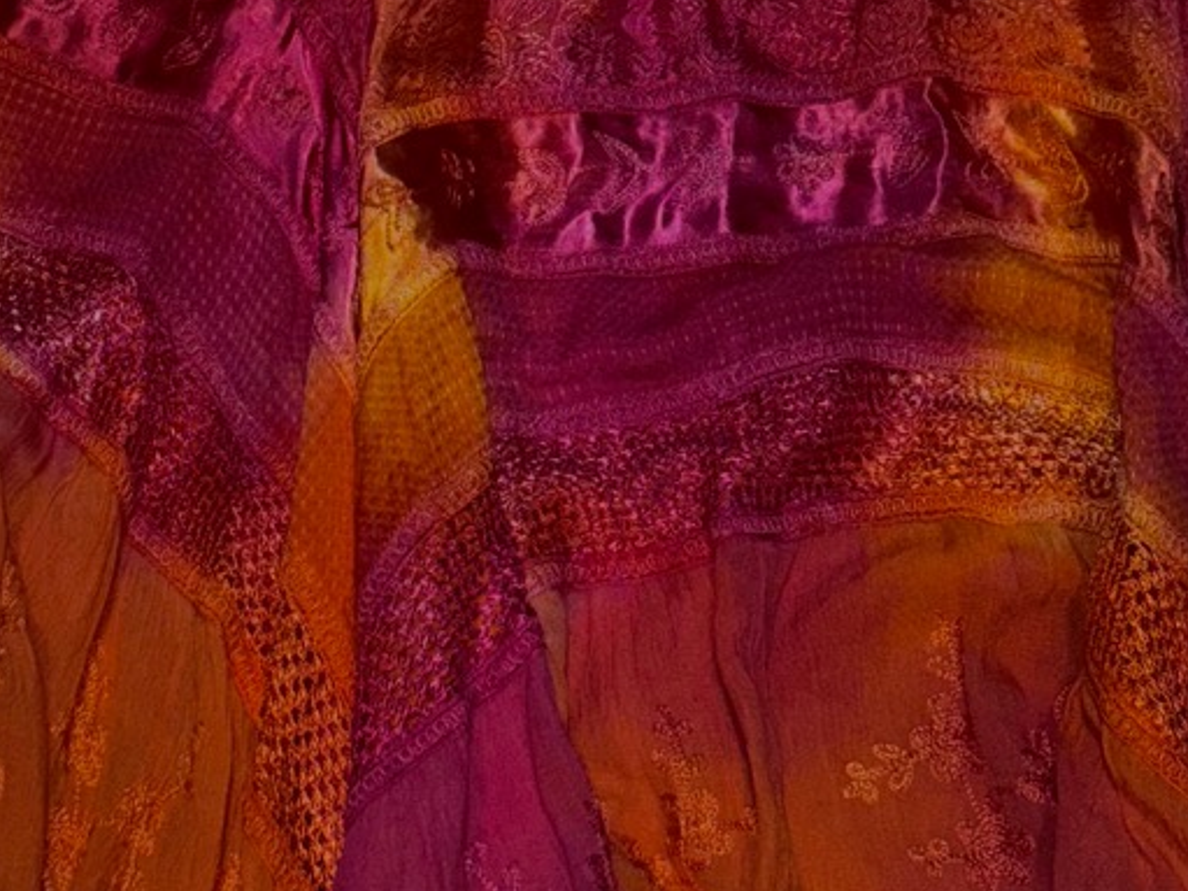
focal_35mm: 110
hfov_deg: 17.8
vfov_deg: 13.4
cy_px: 214
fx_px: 3774
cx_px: 321
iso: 64
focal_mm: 5.96
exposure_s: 1/12
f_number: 1.6
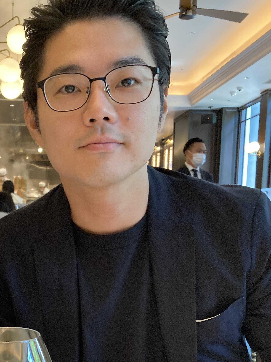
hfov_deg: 28.9
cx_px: 47
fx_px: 511
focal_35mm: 49
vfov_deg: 38.0
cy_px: 267
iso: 125
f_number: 1.8
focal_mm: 4
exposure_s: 1/50
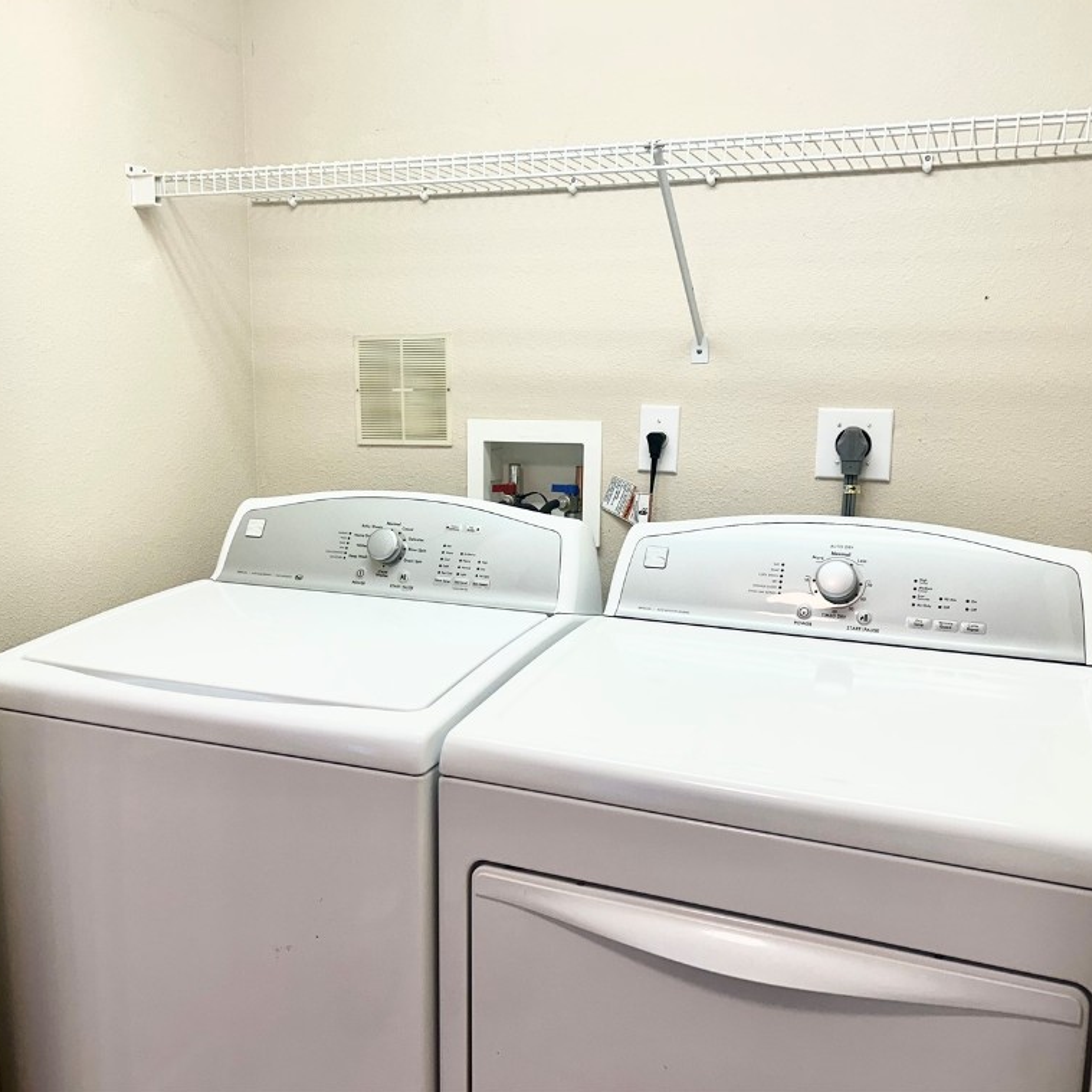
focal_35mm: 31
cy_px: 541
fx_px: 1106
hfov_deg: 52.5
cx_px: 509
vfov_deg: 52.5
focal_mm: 5.7
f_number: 1.5
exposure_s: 1/120
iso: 50
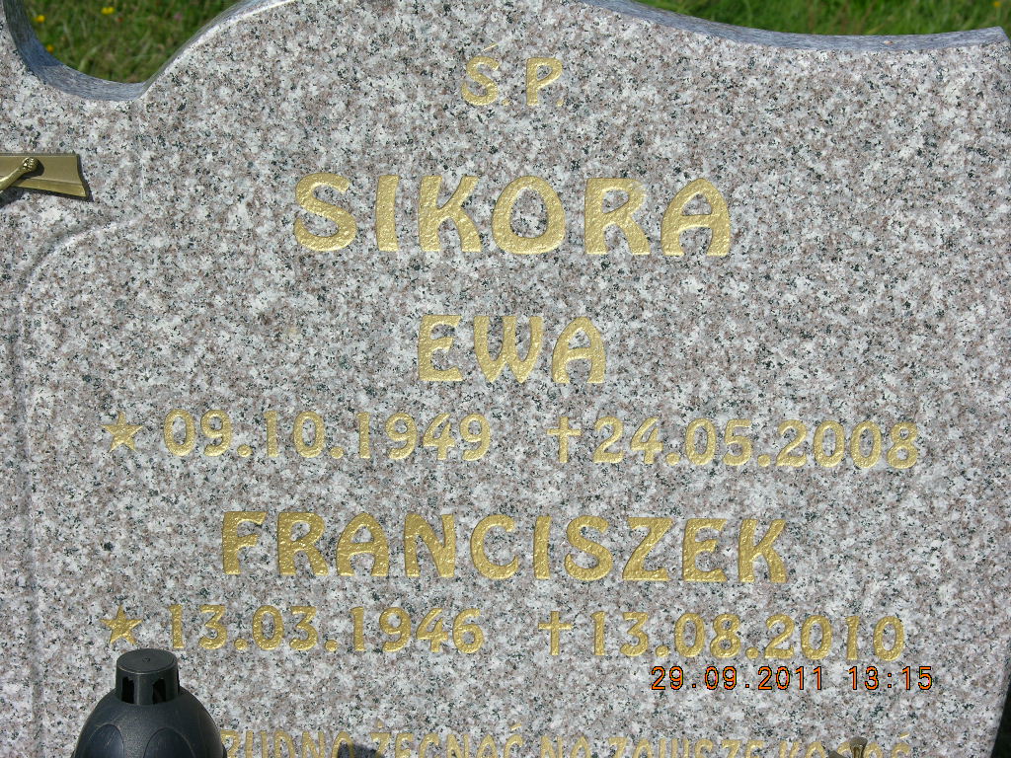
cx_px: 506
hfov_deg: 17.9
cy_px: 379
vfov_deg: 13.5
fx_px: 3213
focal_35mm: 110
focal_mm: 27.3
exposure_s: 1/442
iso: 50
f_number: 5.8
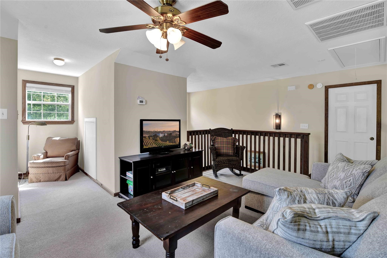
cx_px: 194
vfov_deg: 70.4
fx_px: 183
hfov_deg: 93.3
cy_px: 129
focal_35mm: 17
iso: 100
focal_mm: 17
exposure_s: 1/8
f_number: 8
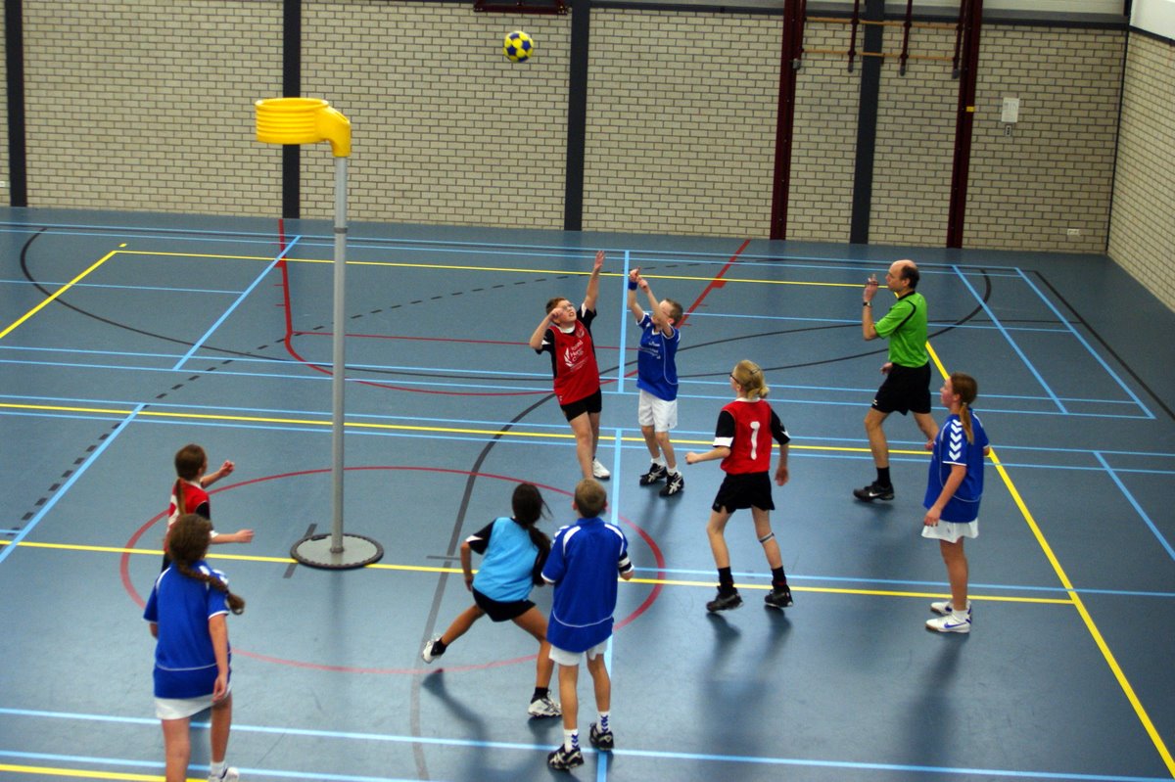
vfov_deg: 31.9
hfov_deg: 46.4
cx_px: 588
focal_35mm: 42
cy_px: 391
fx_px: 1370
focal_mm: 28
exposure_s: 1/200
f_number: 2.8
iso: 400
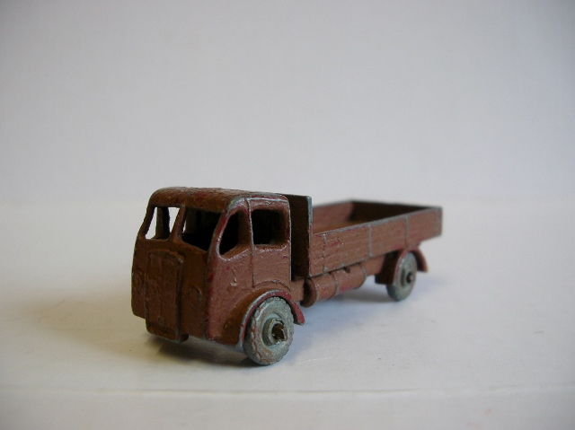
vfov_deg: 40.6
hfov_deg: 52.7
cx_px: 288
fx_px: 581
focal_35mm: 35
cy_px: 215
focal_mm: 5.8
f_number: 2.8
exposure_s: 1/17.3
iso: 50
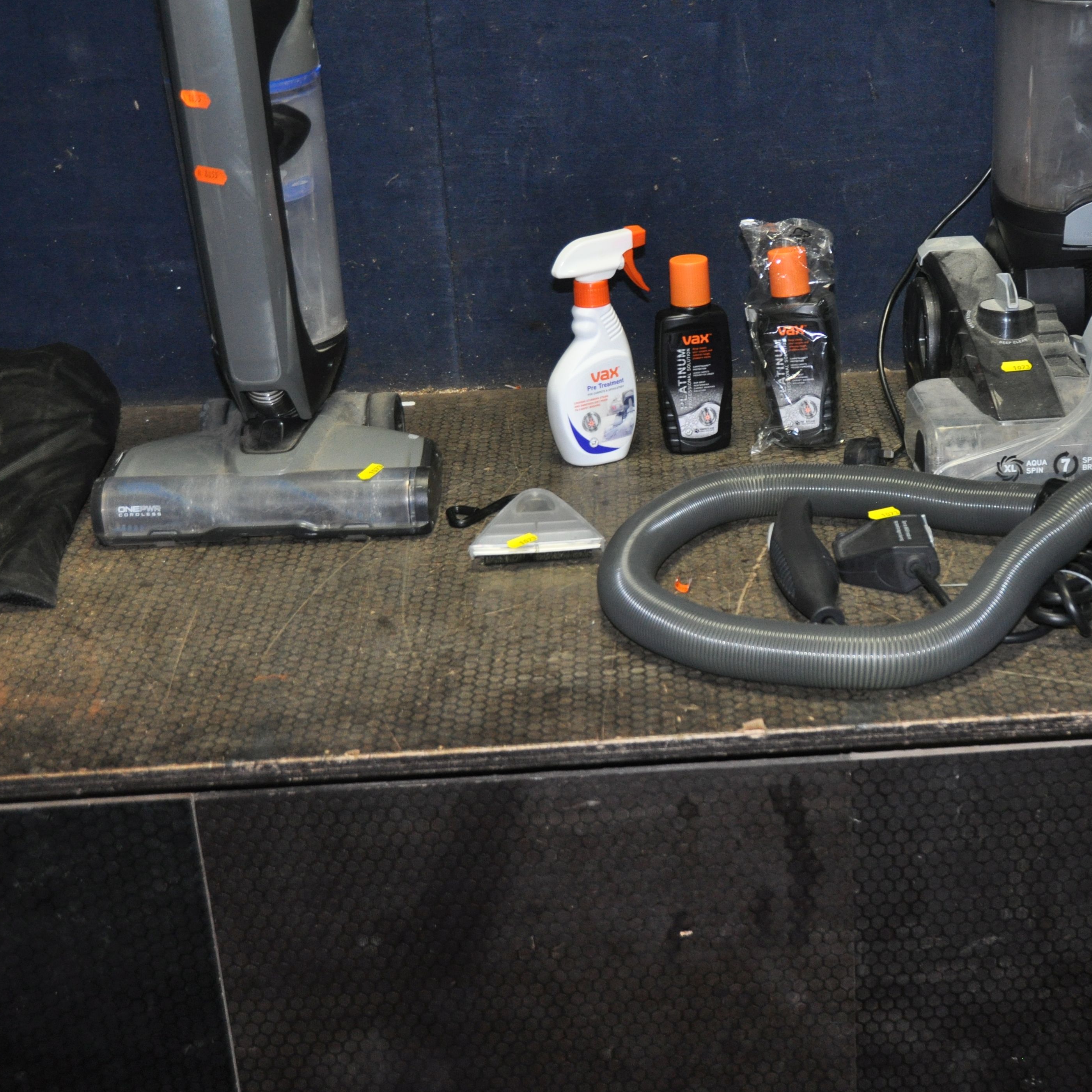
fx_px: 1879
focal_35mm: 53
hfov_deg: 32.1
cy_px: 541
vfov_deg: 32.4
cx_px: 733
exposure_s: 1/60
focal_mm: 27
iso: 800
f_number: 4
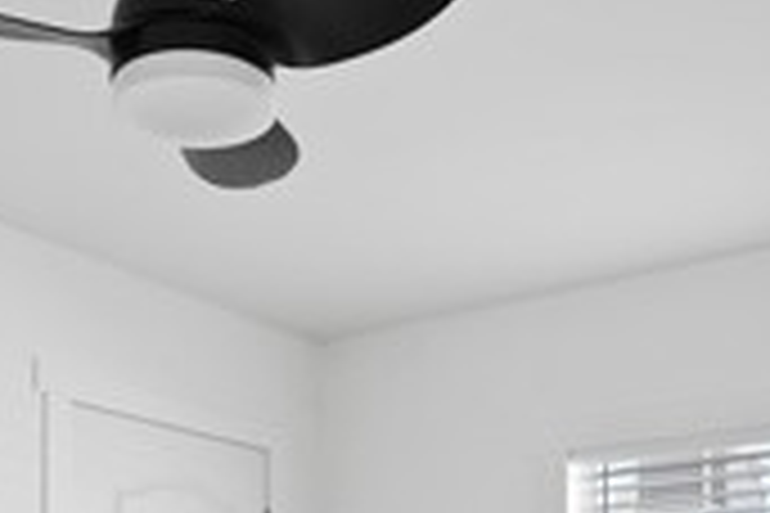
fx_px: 1283
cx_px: 329
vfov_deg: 20.0
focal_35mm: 60
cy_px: 731
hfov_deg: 33.3
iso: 200
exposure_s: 1/15
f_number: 4.5
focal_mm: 16
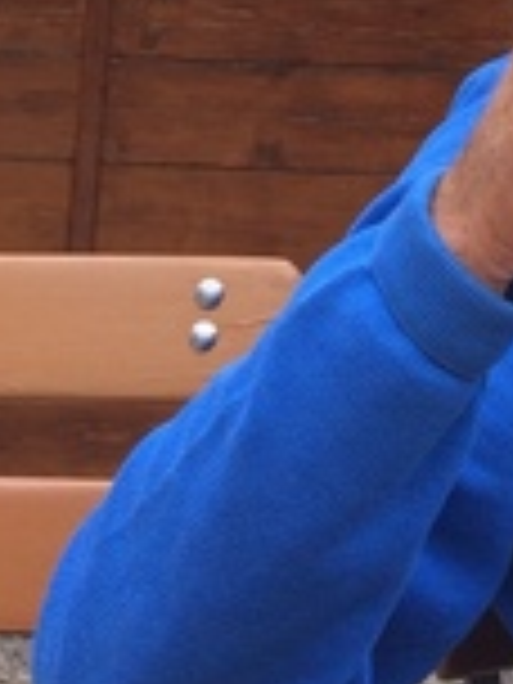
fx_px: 2905
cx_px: 634
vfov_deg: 11.8
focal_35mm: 147
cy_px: -734
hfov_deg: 9.9
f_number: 2.2
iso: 32
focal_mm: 4.15
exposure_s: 1/50
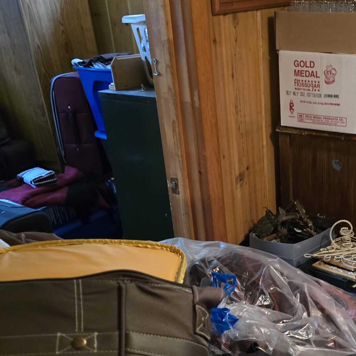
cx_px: 311
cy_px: 263
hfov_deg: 33.7
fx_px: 558
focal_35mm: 48
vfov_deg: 34.7
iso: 1600
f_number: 1.7
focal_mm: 6.3
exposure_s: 1/40
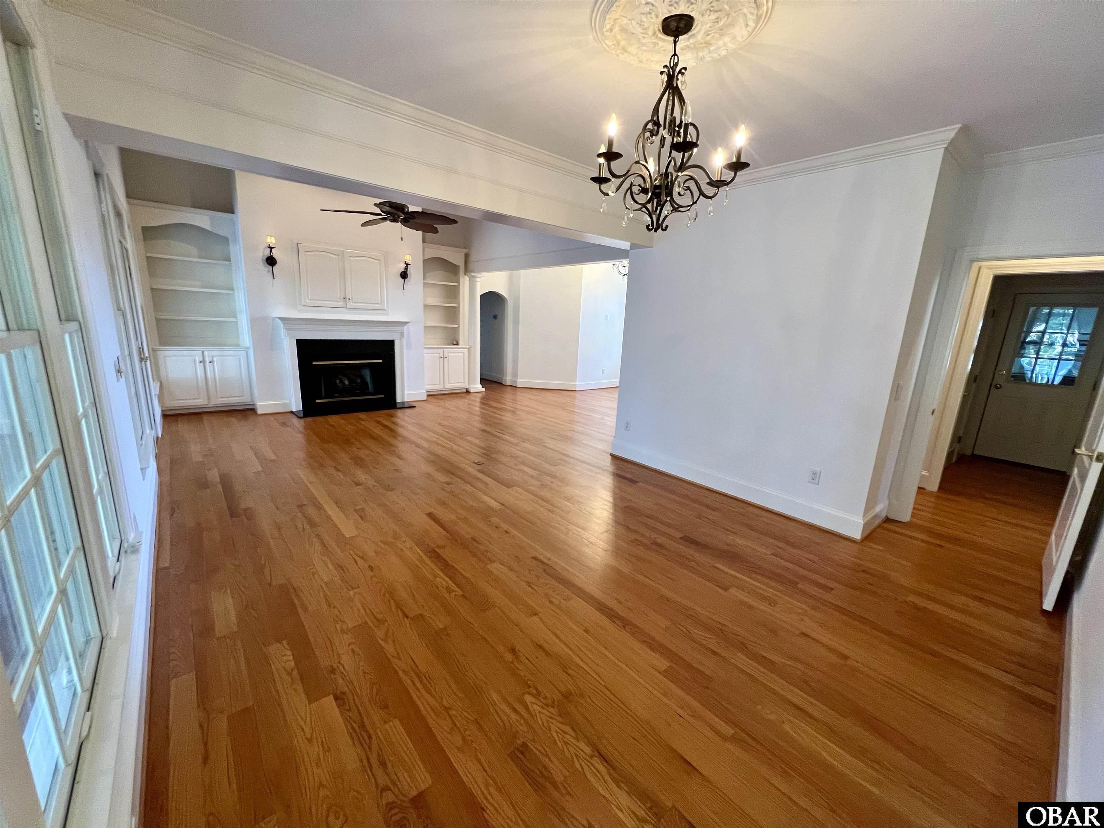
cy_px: 414
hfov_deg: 106.2
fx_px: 415
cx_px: 552
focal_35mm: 13
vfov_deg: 89.9
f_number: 1.8
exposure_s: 1/60
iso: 320
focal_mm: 1.57
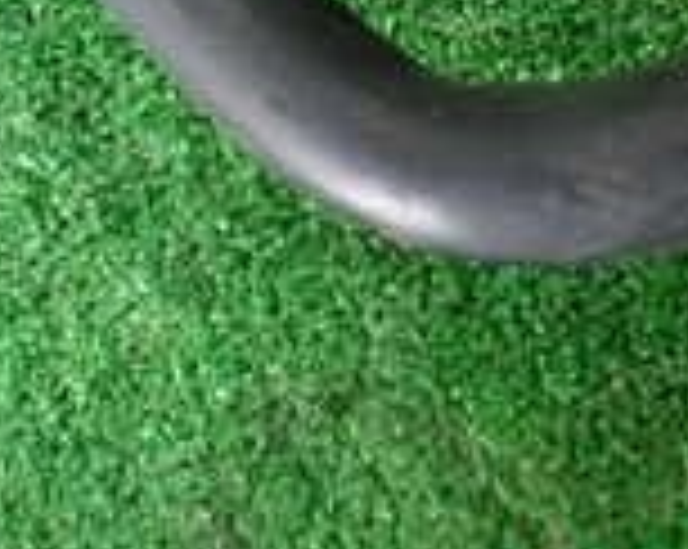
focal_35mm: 115
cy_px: -346
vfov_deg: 12.5
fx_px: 2339
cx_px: 198
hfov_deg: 16.7
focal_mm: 5.4
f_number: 2.3
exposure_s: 1/80
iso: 1250
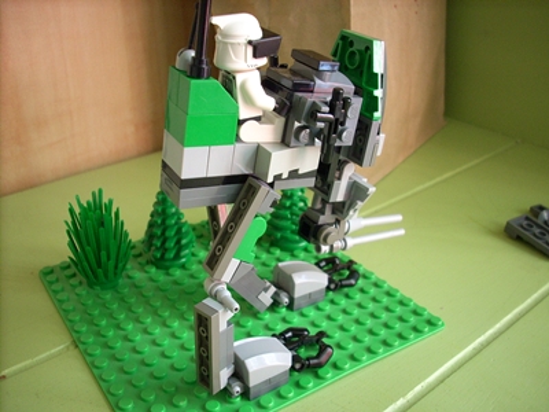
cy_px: 206
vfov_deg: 38.7
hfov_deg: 50.1
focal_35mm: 37
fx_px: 587
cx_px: 274
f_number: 2.8
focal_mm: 6.2
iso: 200
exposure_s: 1/22.1
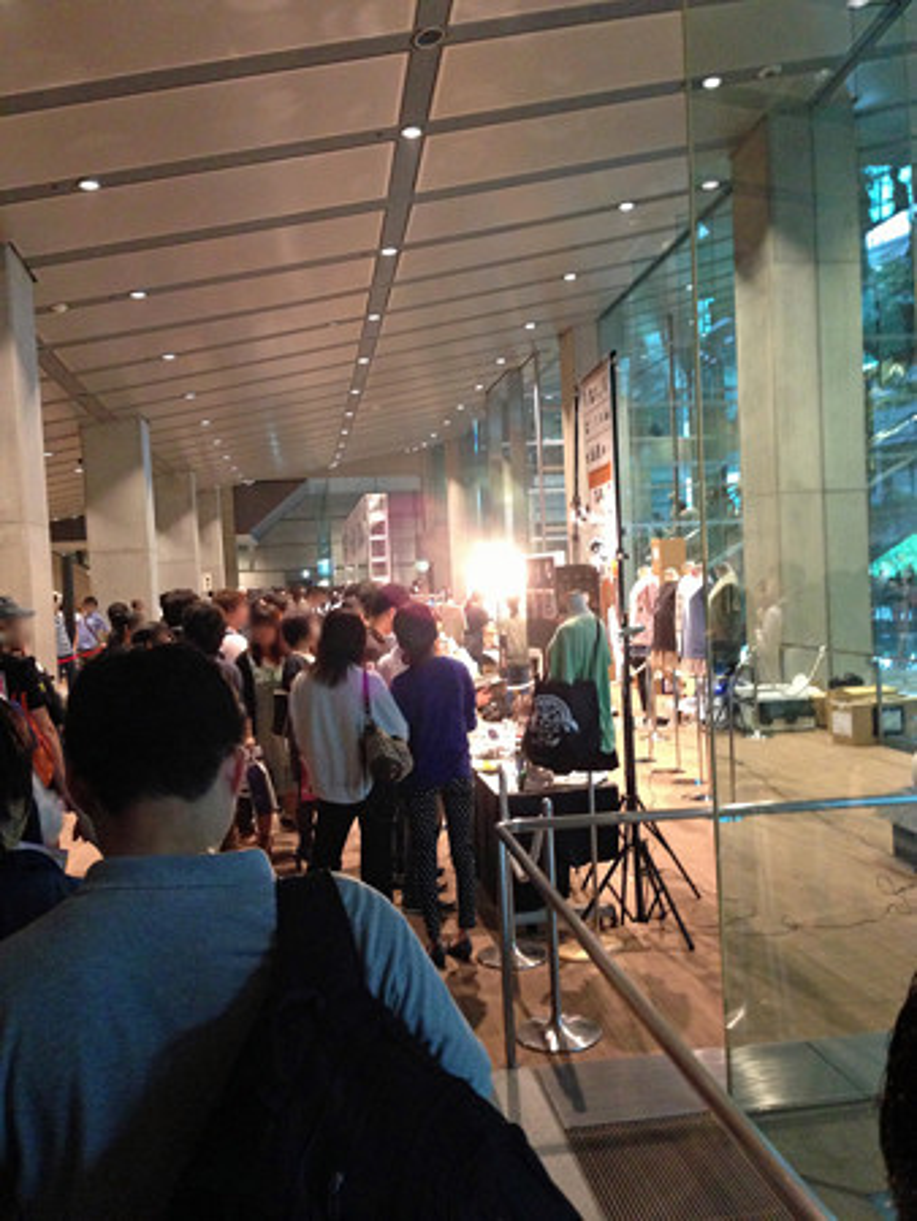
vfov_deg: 55.3
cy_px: 610
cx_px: 458
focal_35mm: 33
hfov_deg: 43.0
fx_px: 1164
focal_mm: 4.13
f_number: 2.4
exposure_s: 1/17
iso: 400
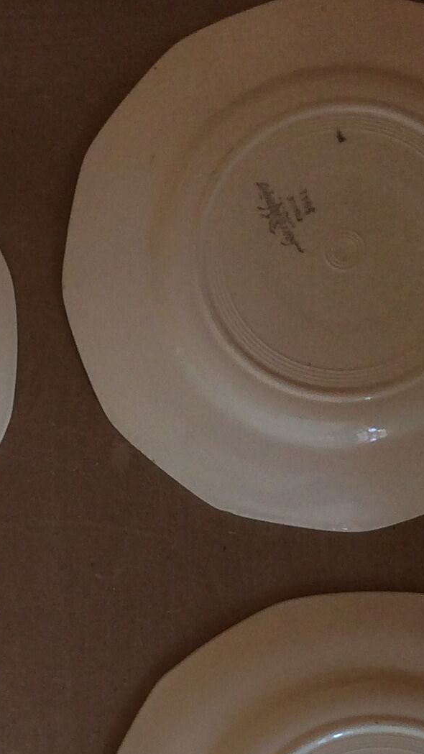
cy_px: 649
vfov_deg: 24.2
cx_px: -148
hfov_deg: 13.5
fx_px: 1719
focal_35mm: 86
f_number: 2.4
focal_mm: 3.3
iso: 64
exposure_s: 1/25
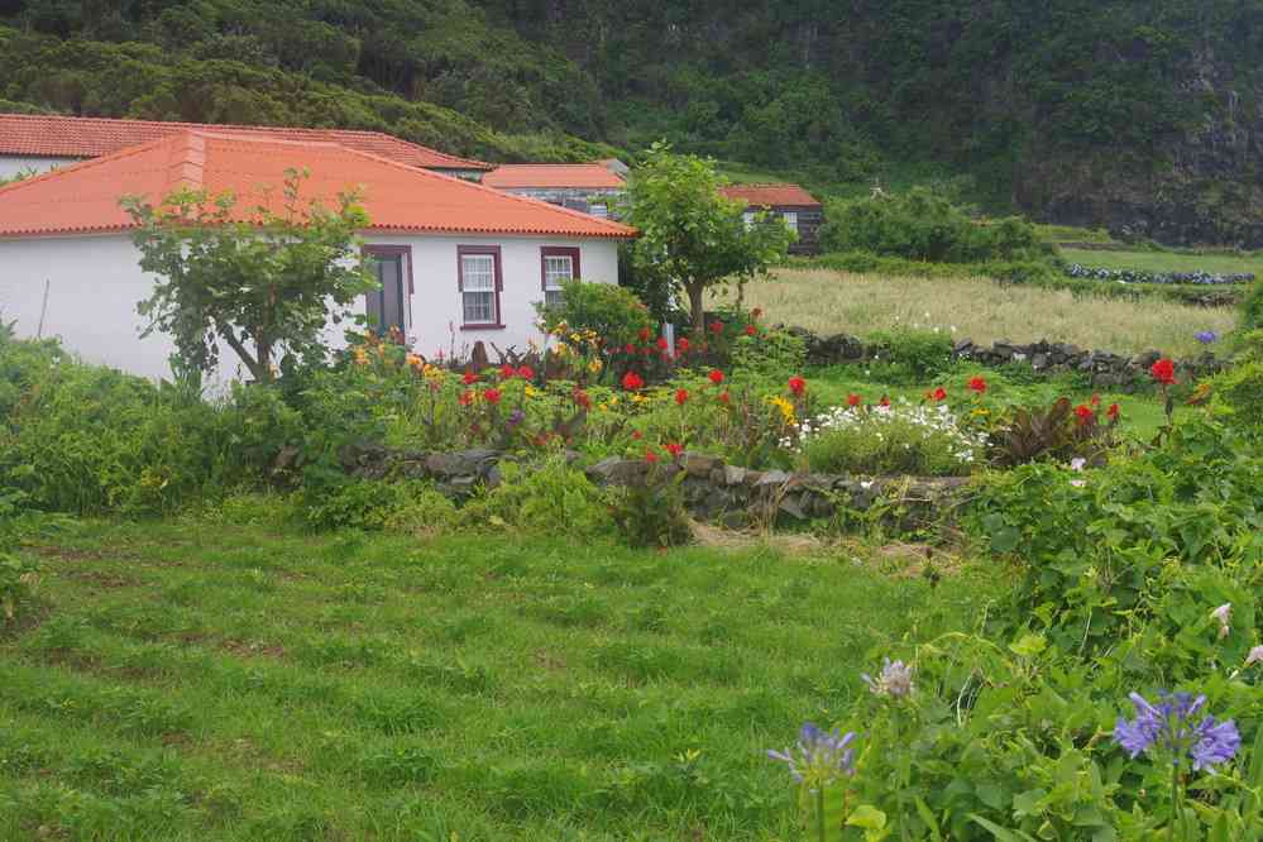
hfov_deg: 37.9
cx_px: 632
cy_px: 421
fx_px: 1842
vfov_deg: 25.8
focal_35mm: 52
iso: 200
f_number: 10
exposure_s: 1/60
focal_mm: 35
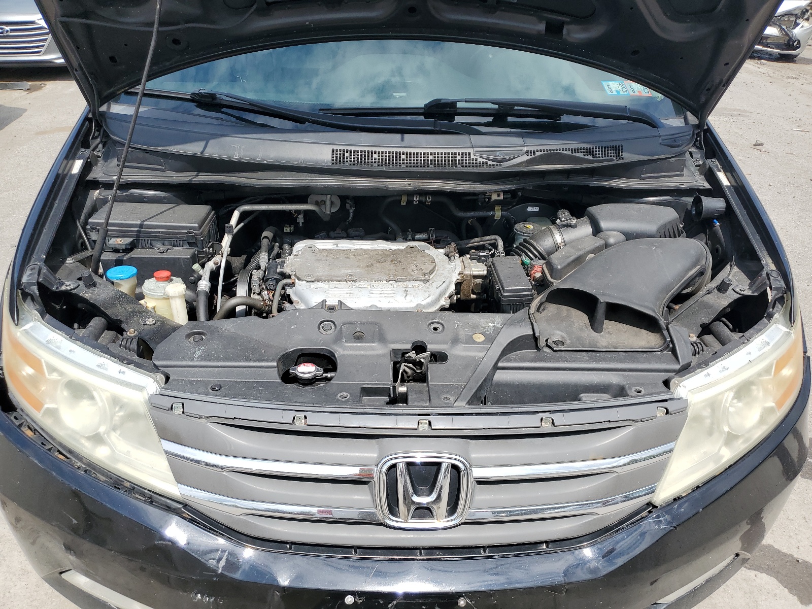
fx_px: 610
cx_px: 406
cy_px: 304
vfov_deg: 53.1
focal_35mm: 26
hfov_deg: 67.3
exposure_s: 1/3333
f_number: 1.5
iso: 50
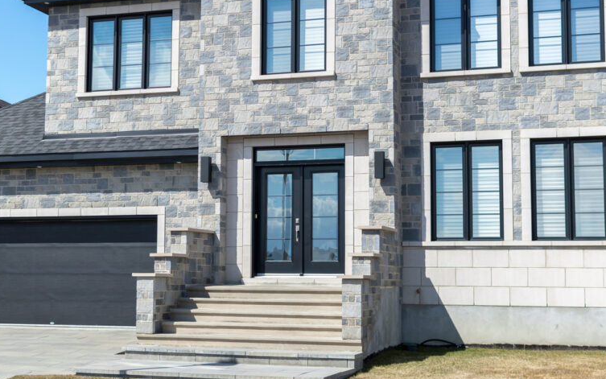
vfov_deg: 23.8
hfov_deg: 37.2
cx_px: 300
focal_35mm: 55
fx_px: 901
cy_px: 182
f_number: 3.2
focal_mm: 35
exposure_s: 1/2000
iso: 125
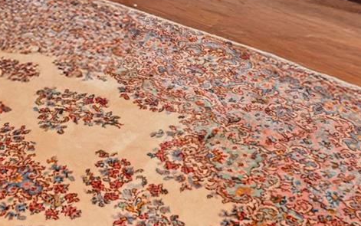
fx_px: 610
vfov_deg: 15.7
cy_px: -249
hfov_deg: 32.1
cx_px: 76
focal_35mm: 62
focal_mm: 14
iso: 320
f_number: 5.6
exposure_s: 1/200
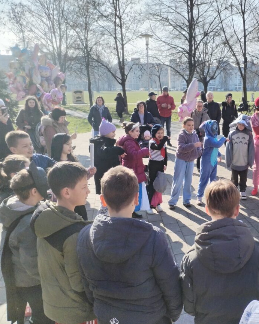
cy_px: 162
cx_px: 210
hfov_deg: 37.6
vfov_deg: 47.9
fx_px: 364
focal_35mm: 38
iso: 100
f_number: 1.8
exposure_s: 1/1576
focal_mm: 4.75
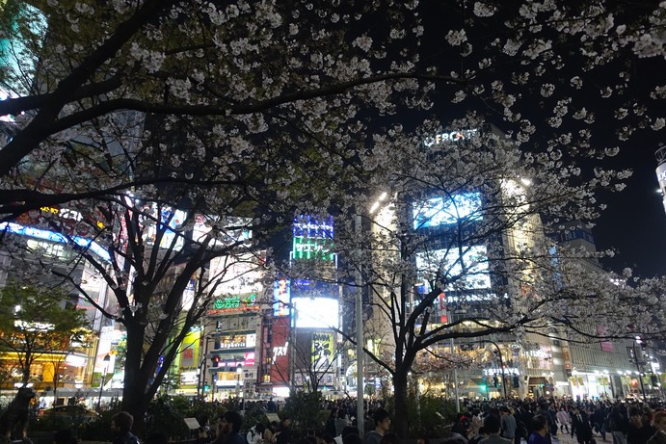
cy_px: 214
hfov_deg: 71.5
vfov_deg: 51.3
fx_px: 463
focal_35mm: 25
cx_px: 345
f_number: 1.8
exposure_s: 1/100
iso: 1000
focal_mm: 8.8
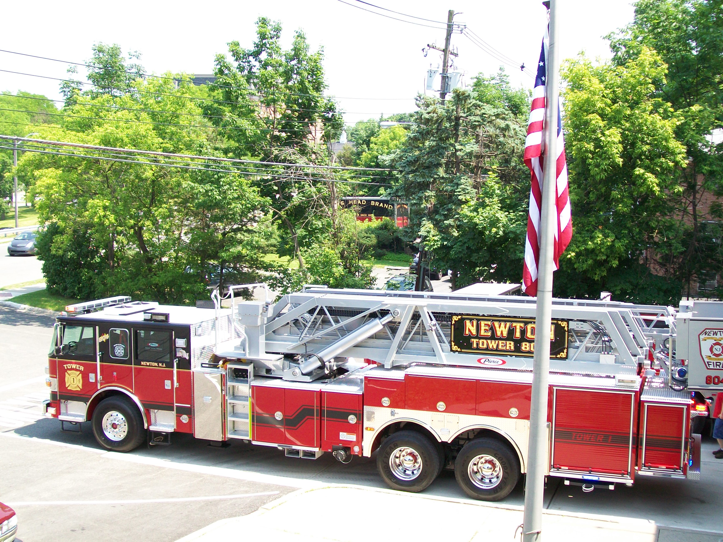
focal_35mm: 45
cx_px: 362
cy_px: 271
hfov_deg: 42.1
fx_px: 940
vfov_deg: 32.2
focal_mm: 7.6
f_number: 3
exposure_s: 1/250
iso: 64
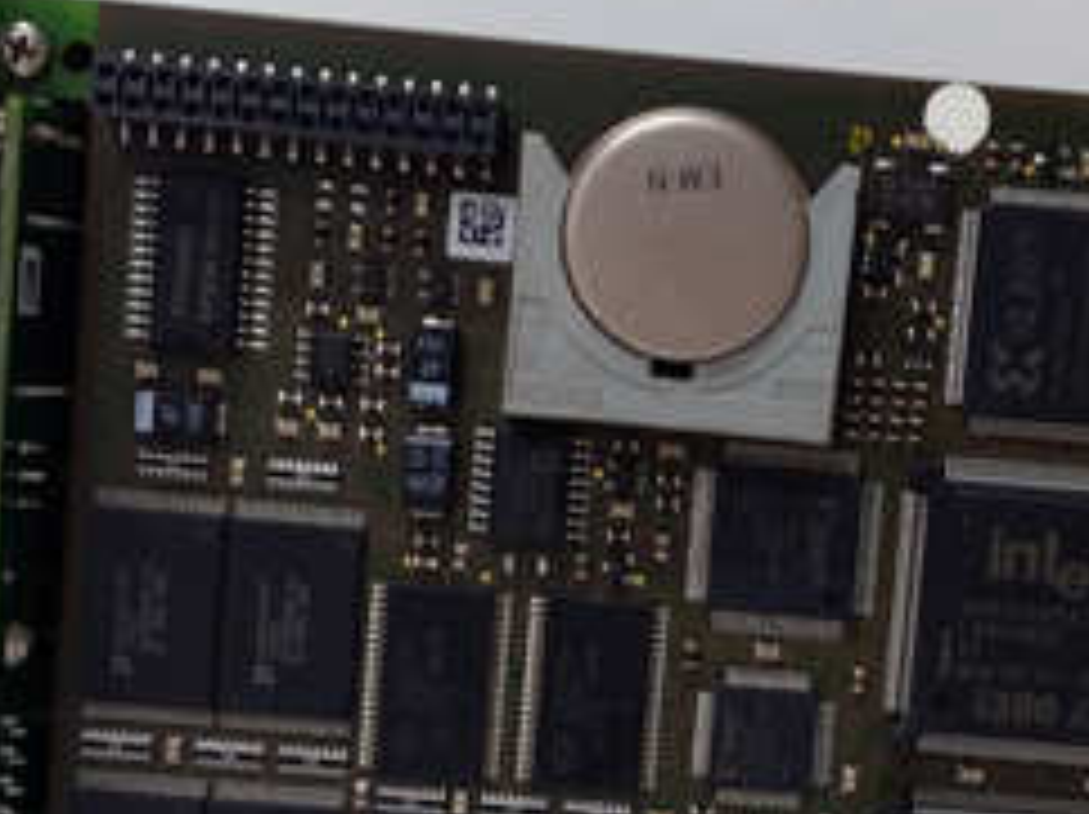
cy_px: 553
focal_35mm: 67
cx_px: 765
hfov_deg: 28.7
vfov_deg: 21.8
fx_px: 2106
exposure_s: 1/33
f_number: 2
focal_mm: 3.79
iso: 261
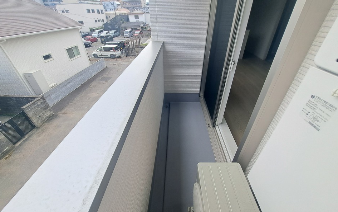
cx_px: 168
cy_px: 107
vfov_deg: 78.7
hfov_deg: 105.3
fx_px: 129
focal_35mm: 14
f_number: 2.2
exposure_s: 1/308
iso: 50
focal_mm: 1.74
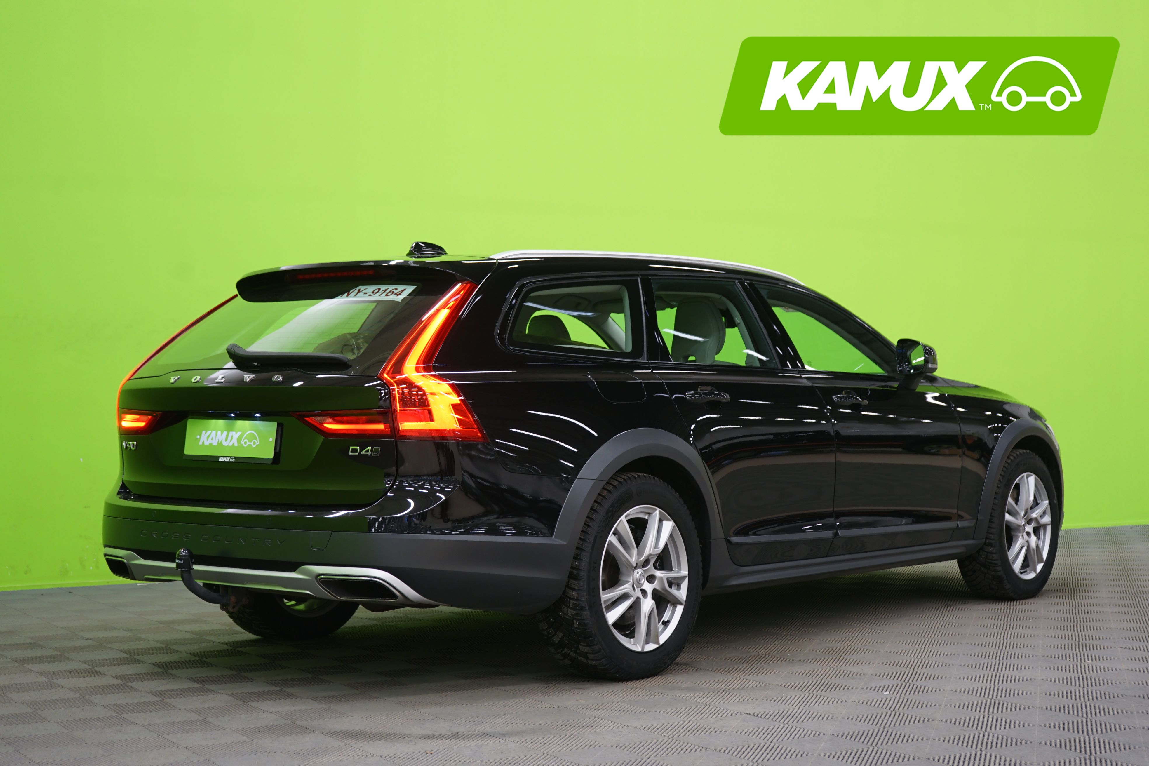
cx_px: 574
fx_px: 1755
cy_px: 383
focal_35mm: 55
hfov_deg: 36.2
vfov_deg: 24.6
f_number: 5
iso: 400
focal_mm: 55
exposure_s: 1/6
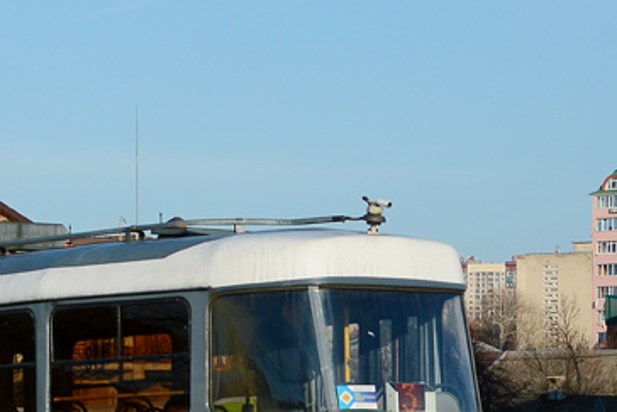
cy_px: 175
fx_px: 2880
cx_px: -100
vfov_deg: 8.2
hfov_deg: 12.0
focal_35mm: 168
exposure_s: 1/640
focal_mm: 34
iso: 100
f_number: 6.3
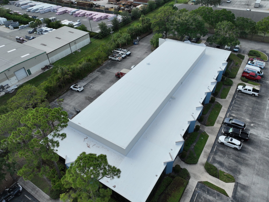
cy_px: 101
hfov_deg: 69.4
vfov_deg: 54.9
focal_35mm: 25
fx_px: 194
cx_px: 138
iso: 200
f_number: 2.8
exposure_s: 1/240
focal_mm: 12.29
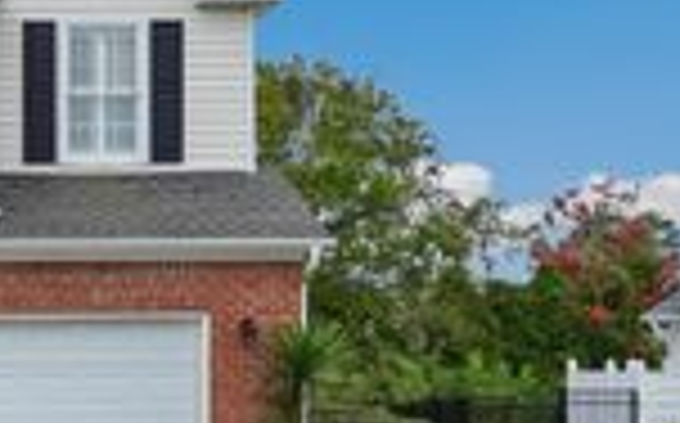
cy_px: 47
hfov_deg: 22.5
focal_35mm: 81
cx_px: -230
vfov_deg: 15.9
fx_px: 1499
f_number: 8
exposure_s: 1/50
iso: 100
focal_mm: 24
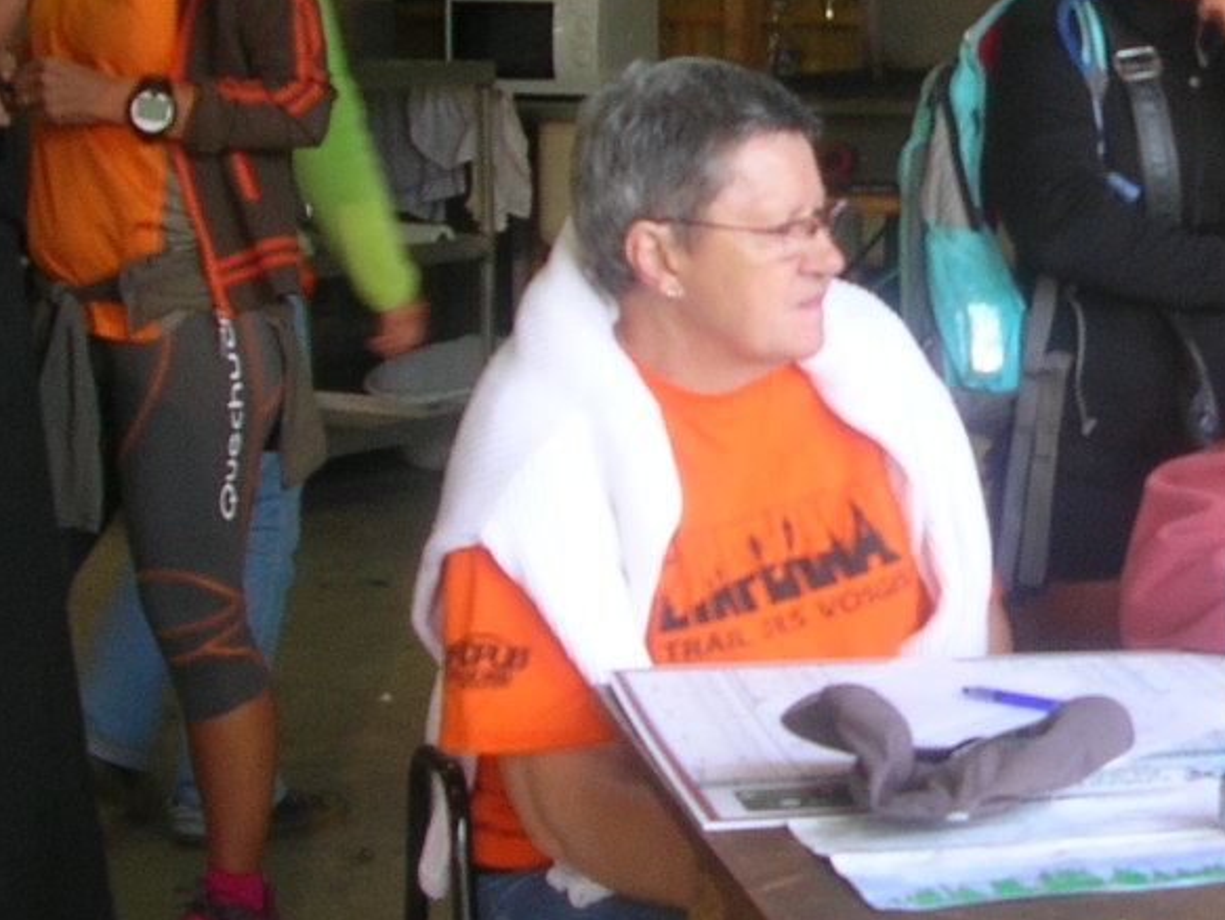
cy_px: 235
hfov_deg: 19.8
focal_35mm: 96
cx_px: 1238
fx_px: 3399
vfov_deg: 15.4
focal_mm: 5.8
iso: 50
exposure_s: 1/36.4
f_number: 2.8
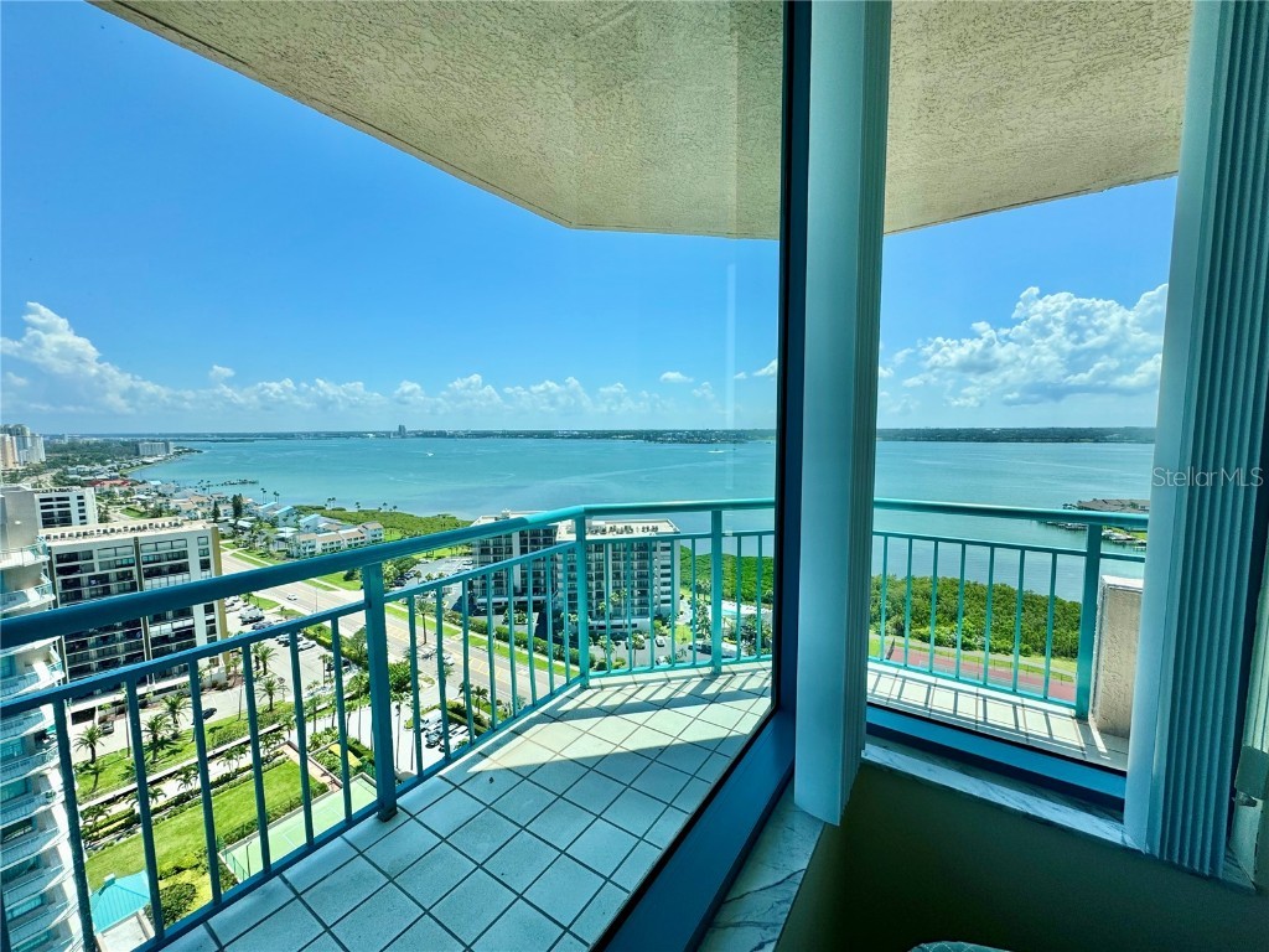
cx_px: 634
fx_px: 513
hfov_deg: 102.1
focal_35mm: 14
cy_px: 476
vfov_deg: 85.7
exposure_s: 1/2273
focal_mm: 2.22
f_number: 2.2
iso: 50
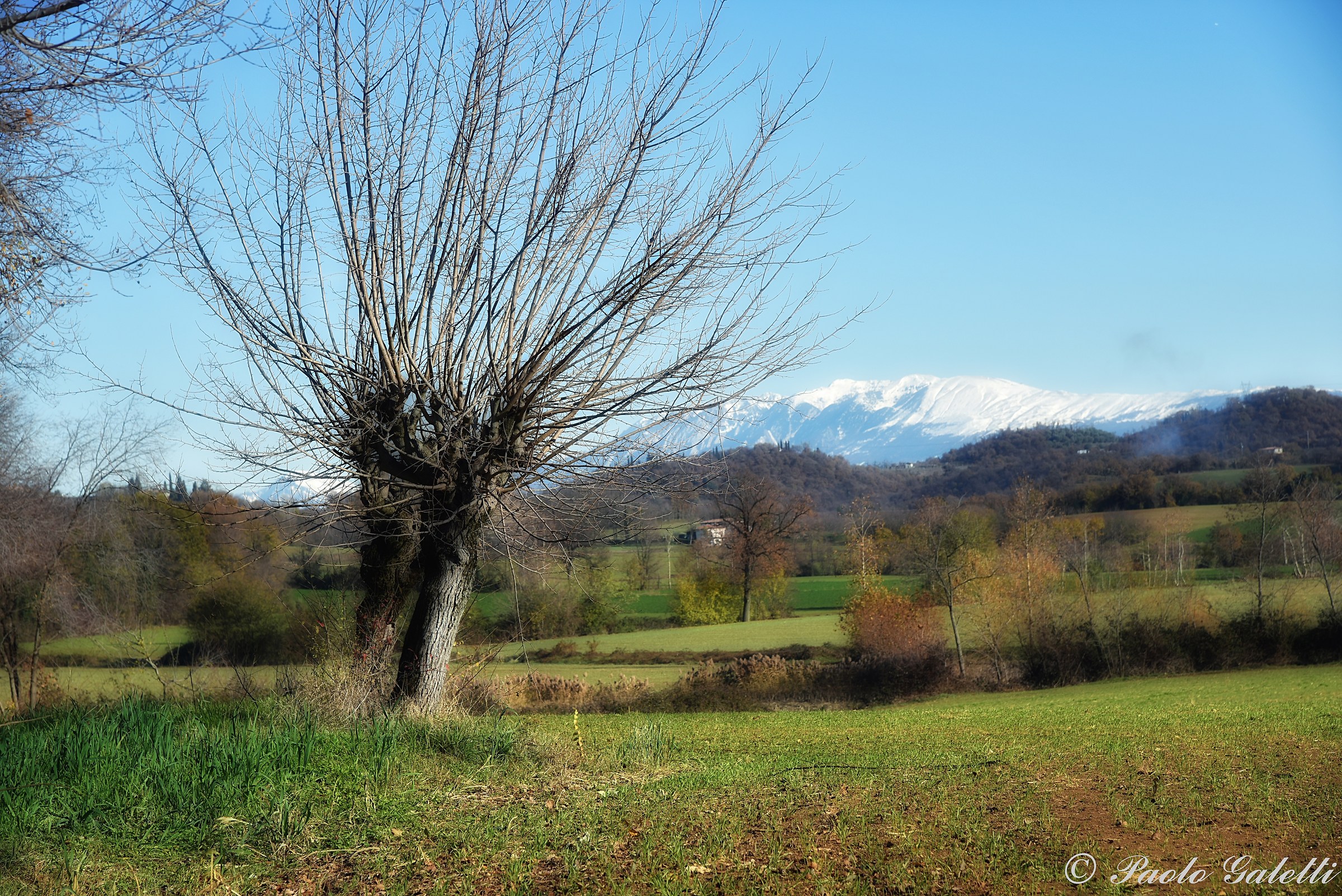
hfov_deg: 22.1
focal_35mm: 92
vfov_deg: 14.9
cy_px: 448
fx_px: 3431
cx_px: 671
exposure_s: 1/400
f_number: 8
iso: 100
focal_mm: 92
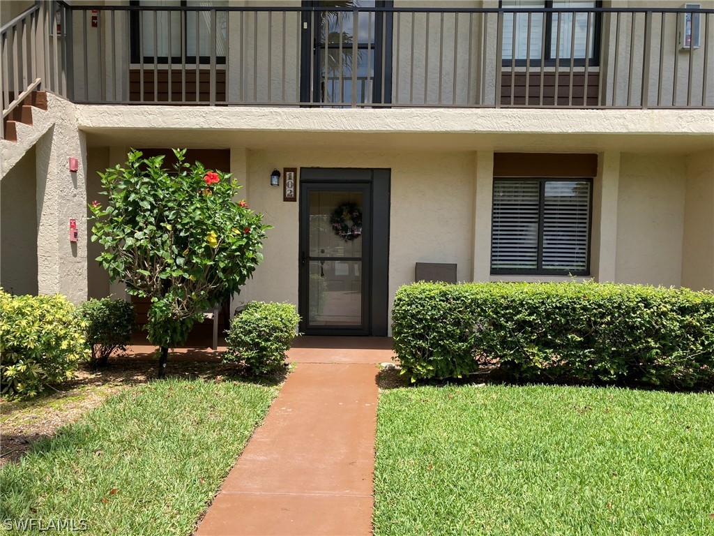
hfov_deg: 63.4
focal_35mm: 28
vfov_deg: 49.7
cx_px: 357
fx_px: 578
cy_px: 268
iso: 20
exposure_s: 1/1171
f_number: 1.8
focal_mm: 3.99
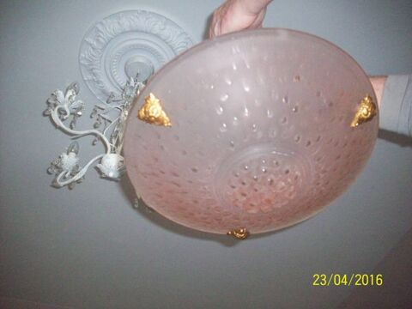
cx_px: 206
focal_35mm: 37
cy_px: 154
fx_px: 440
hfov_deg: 50.1
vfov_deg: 38.7
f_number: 2.8
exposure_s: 1/128
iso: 400
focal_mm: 6.2
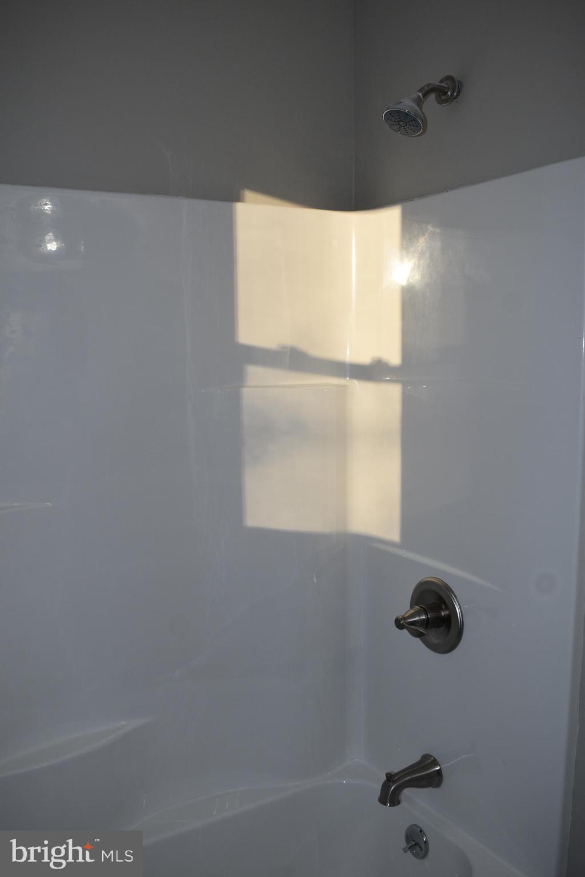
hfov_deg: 43.6
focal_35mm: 30
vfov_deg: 61.9
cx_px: 292
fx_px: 731
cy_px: 438
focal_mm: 20
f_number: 5.6
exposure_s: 1/125
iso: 200
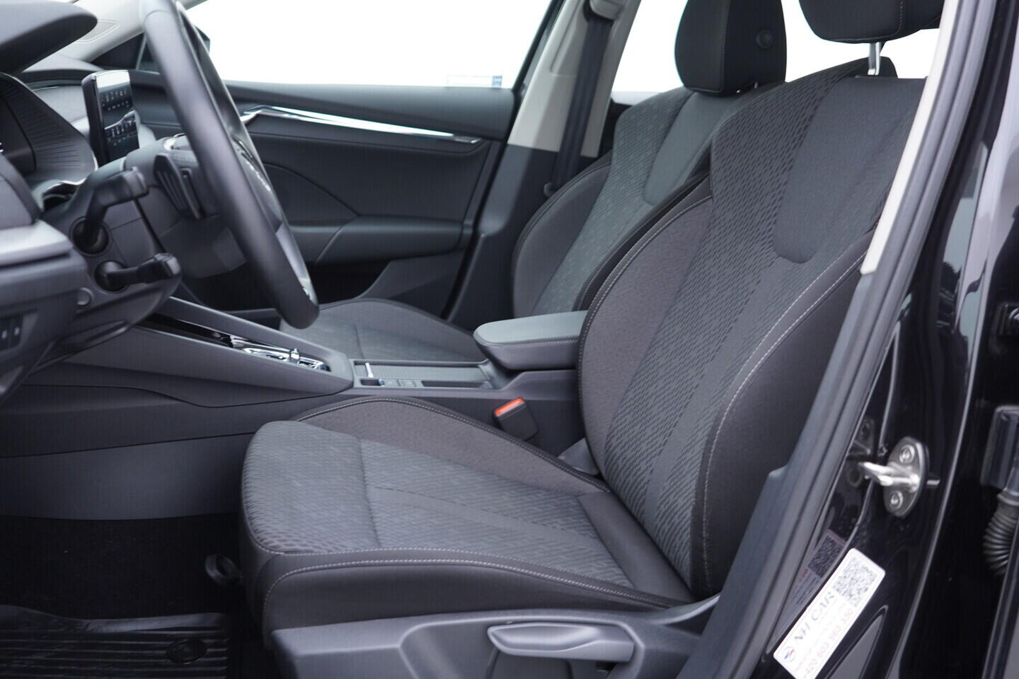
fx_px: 1019
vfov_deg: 36.9
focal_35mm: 36
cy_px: 340
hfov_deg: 53.1
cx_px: 510
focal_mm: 24
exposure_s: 1/40
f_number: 2.8
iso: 250
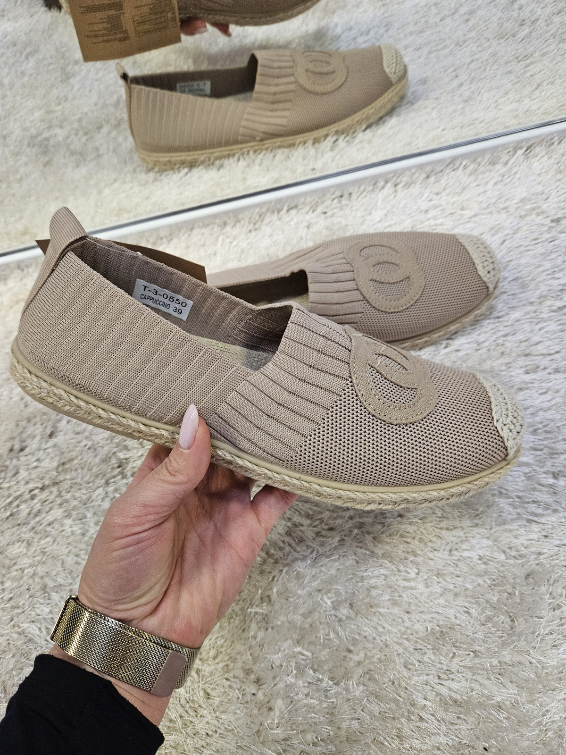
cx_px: 283
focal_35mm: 23
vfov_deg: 73.9
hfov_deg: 58.9
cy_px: 378
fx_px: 501
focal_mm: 5.4
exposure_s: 1/100
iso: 400
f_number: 1.8
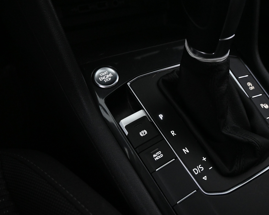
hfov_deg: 52.8
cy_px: 107
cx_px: 143
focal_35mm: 34
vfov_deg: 43.4
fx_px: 271
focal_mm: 20
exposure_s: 1/50
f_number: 4.5
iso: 5000
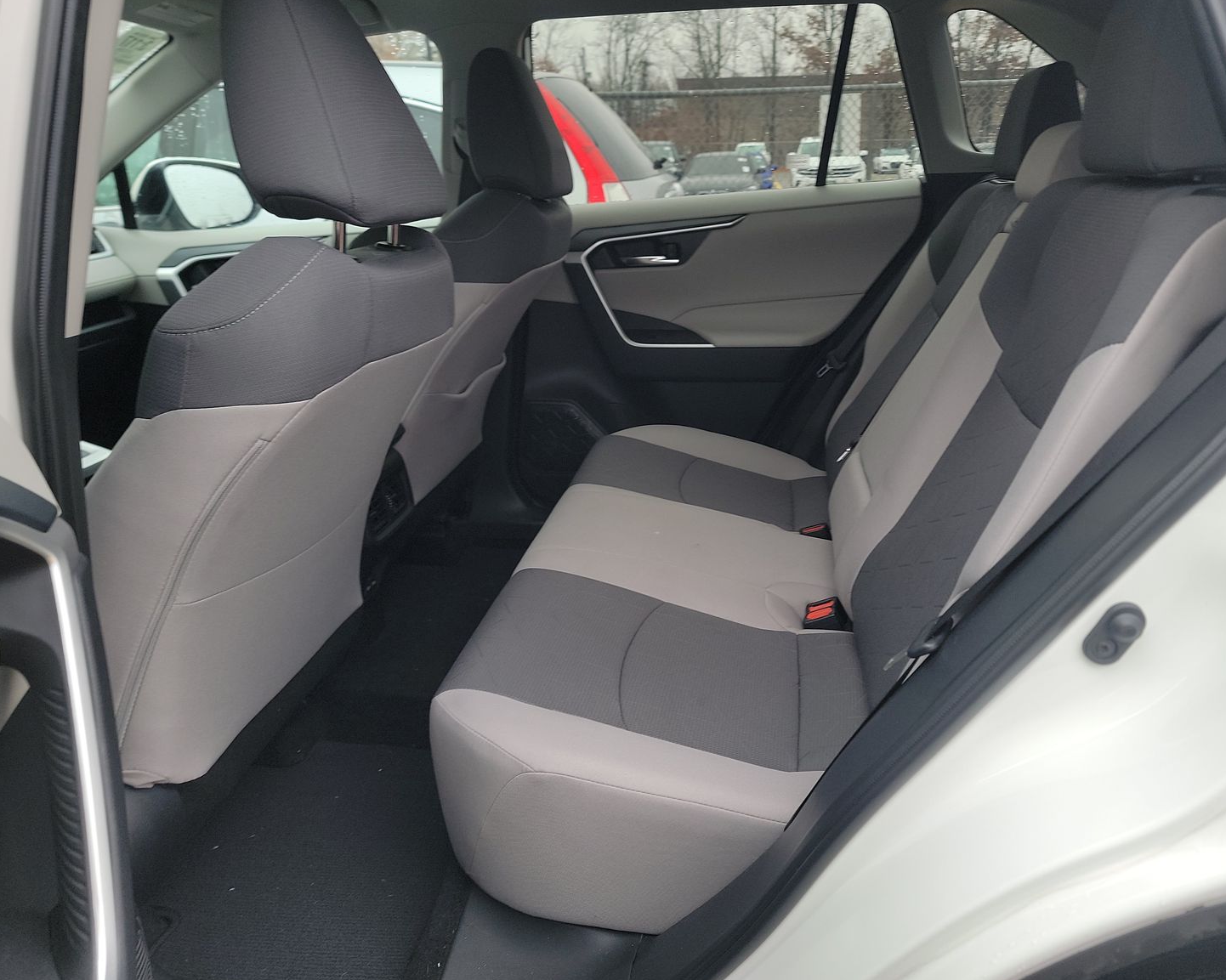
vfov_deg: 54.9
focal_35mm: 26
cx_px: 663
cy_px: 492
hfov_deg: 65.9
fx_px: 943
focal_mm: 6.7
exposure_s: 1/59
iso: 78
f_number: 1.8
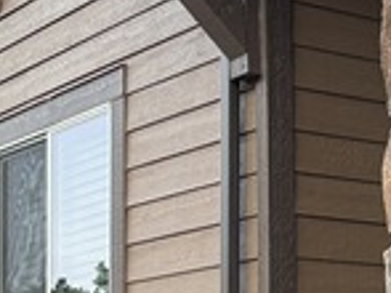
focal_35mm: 131
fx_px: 1478
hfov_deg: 14.1
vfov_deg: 11.1
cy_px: 344
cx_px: 596
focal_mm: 6.86
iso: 200
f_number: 1.78
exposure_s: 1/121
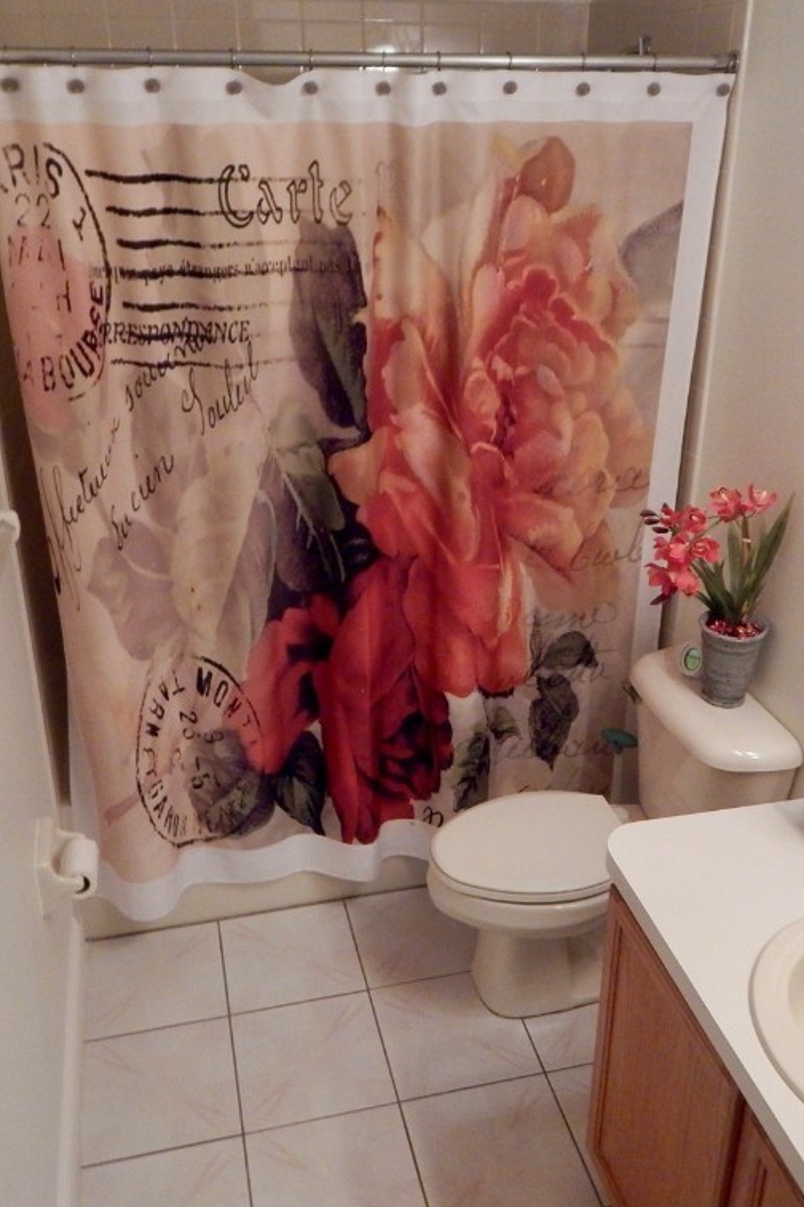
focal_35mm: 31
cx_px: 416
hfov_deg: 42.3
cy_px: 600
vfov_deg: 60.3
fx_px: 1038
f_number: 3
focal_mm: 4
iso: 400
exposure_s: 1/30
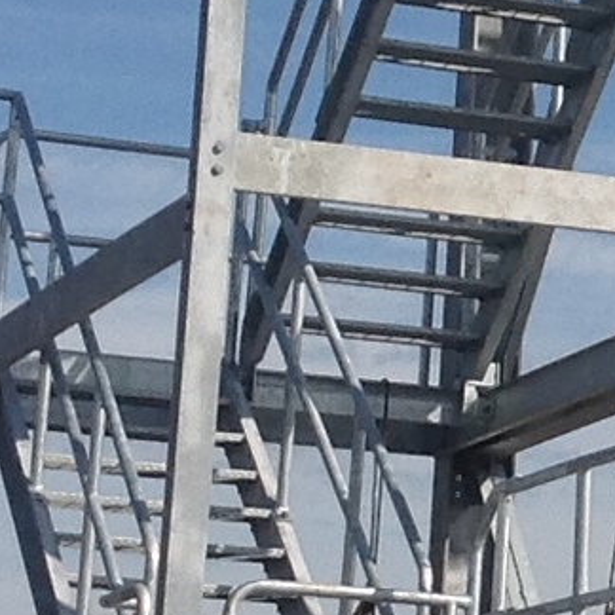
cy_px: 257
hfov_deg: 7.1
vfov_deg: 7.4
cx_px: 1279
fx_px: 4784
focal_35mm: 238
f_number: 2.4
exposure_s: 1/2747
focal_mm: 4.28
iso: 50
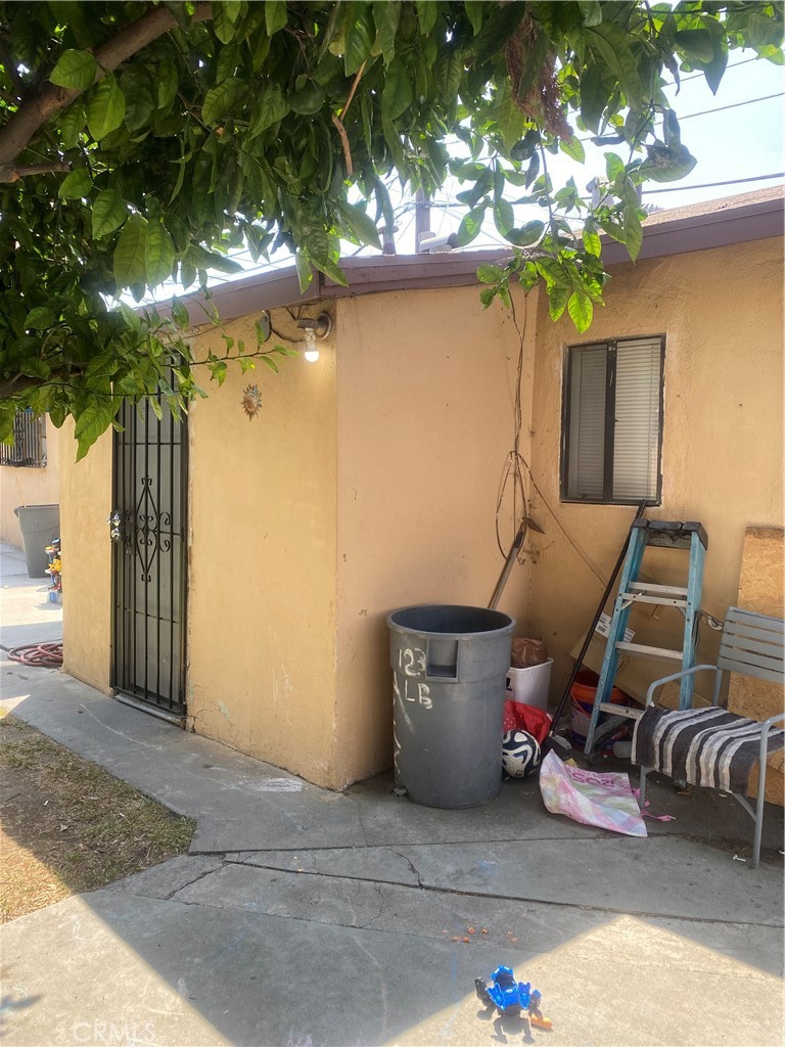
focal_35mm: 26
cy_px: 524
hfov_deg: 53.1
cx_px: 392
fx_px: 786
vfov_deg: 67.3
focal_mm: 4.25
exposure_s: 1/432
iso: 32
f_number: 1.8
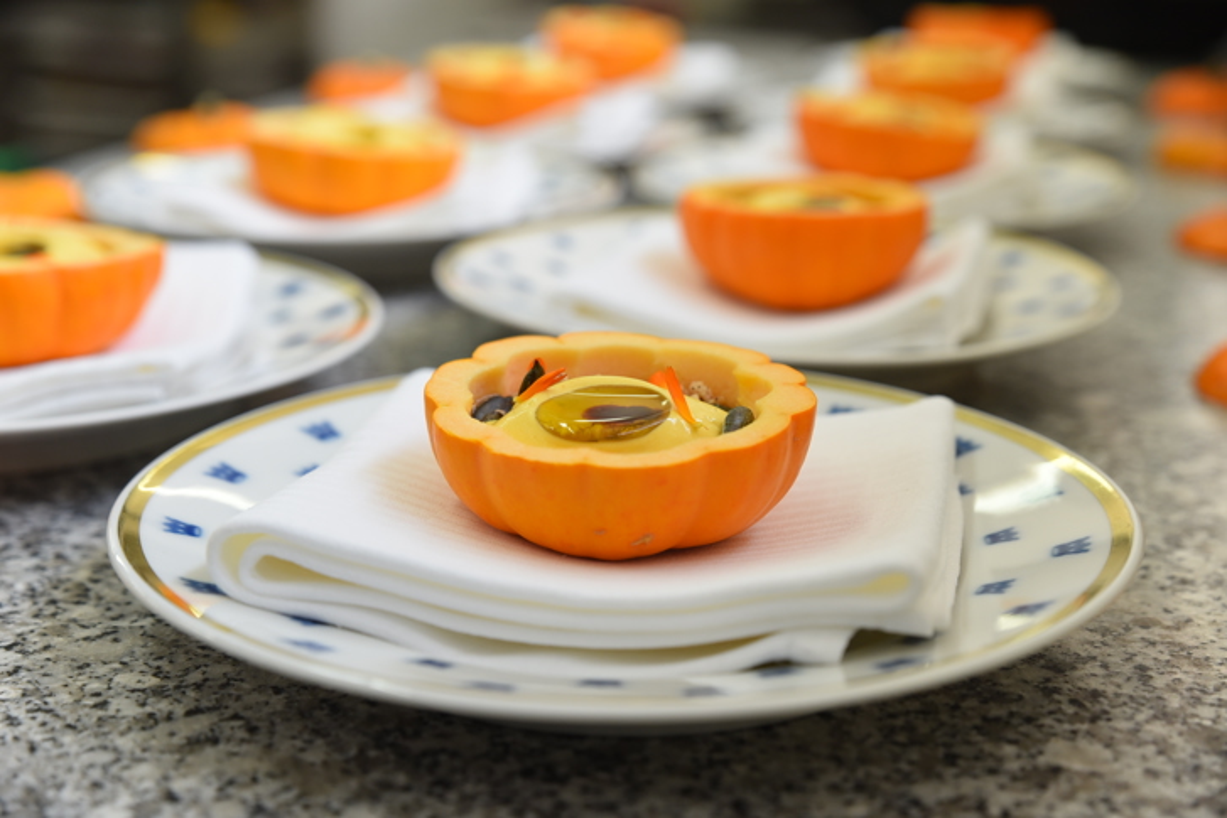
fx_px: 2216
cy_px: 409
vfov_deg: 20.9
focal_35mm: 65
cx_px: 614
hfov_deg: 31.0
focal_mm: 65
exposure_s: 1/125
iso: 800
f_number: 4.5
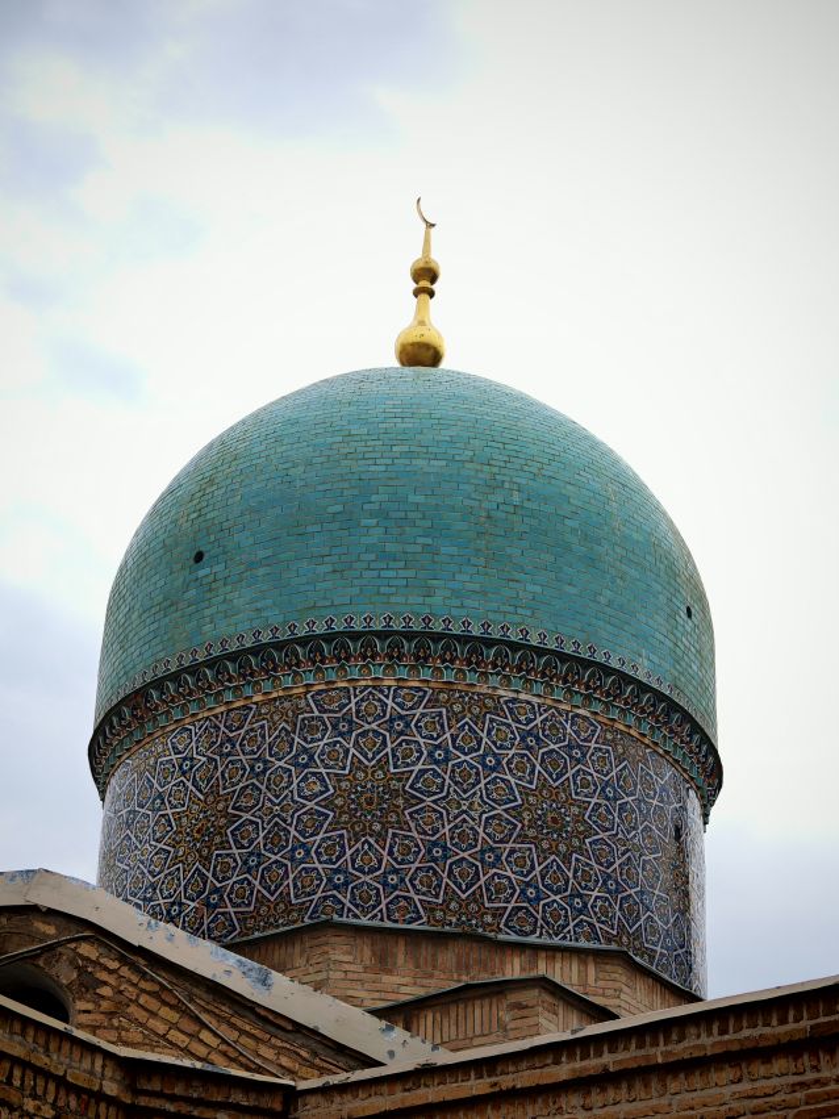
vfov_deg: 25.7
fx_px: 2457
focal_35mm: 76
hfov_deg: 19.4
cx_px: 420
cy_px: 560
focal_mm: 15.38
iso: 50
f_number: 2.6
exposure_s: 1/110
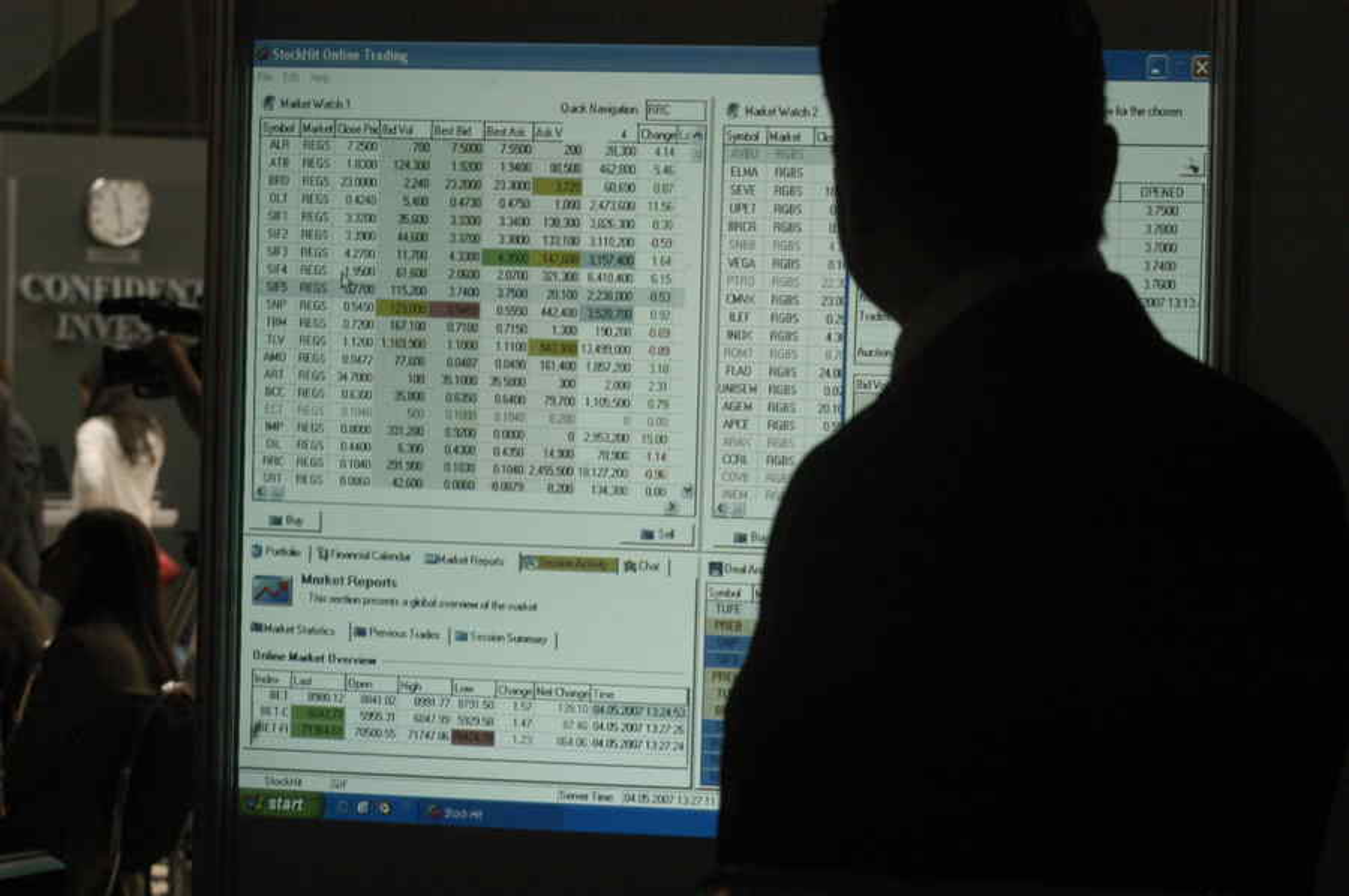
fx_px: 5895
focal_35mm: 158
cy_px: 448
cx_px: 674
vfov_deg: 8.7
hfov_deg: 13.1
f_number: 9
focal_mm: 105
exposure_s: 1/125
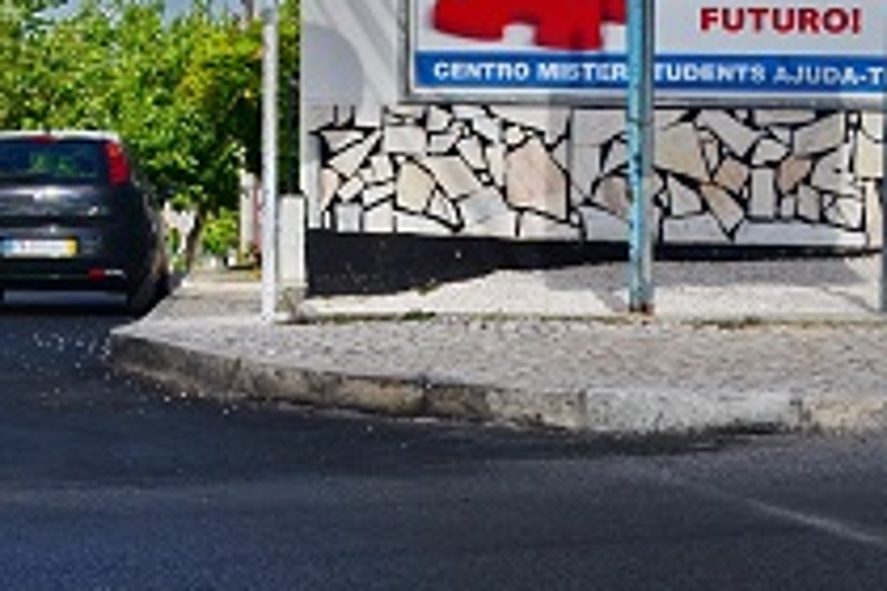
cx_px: -165
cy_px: -40
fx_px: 2291
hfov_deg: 20.5
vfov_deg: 14.4
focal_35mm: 93
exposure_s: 1/320
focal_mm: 22
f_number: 9
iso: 100
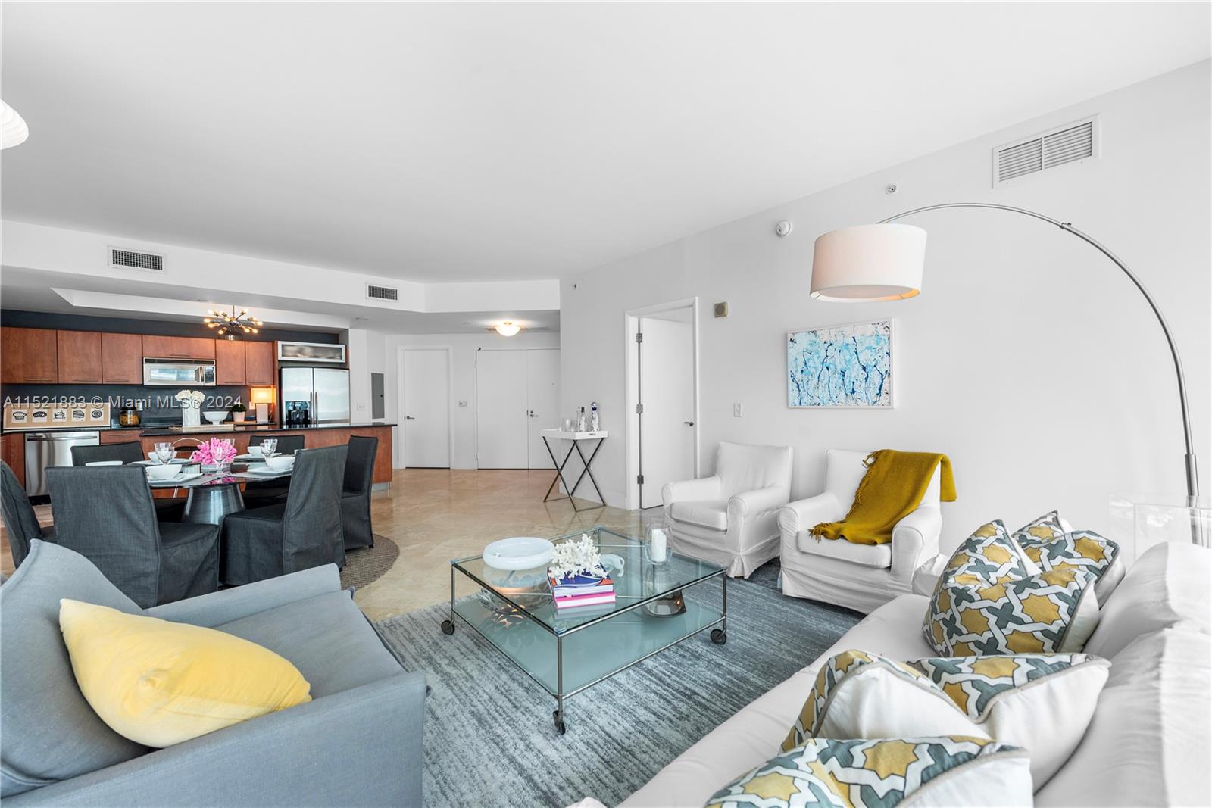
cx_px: 606
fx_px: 471
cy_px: 404
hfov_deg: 104.2
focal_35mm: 14
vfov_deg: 81.2
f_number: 8
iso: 320
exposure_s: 1/50
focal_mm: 14
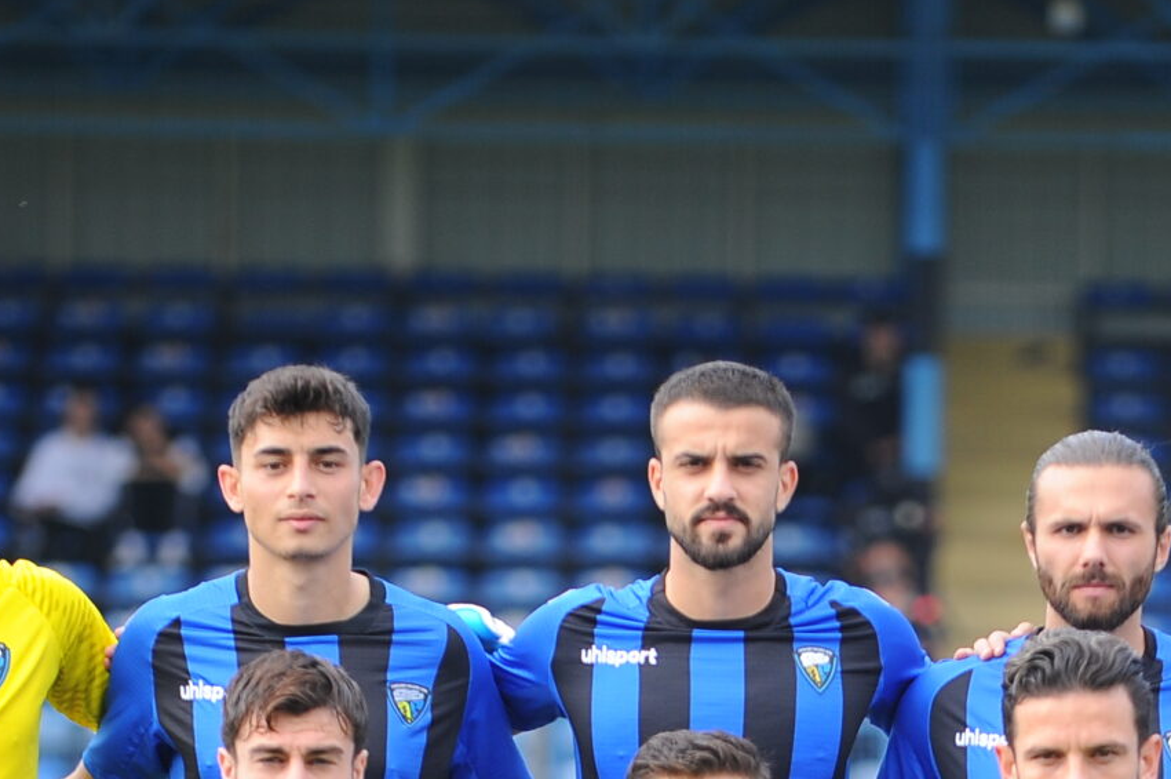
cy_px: 1093
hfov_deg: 4.3
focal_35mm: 482
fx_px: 15663
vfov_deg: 2.8
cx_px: 865
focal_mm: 160
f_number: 2.8
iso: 400
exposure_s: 1/1000
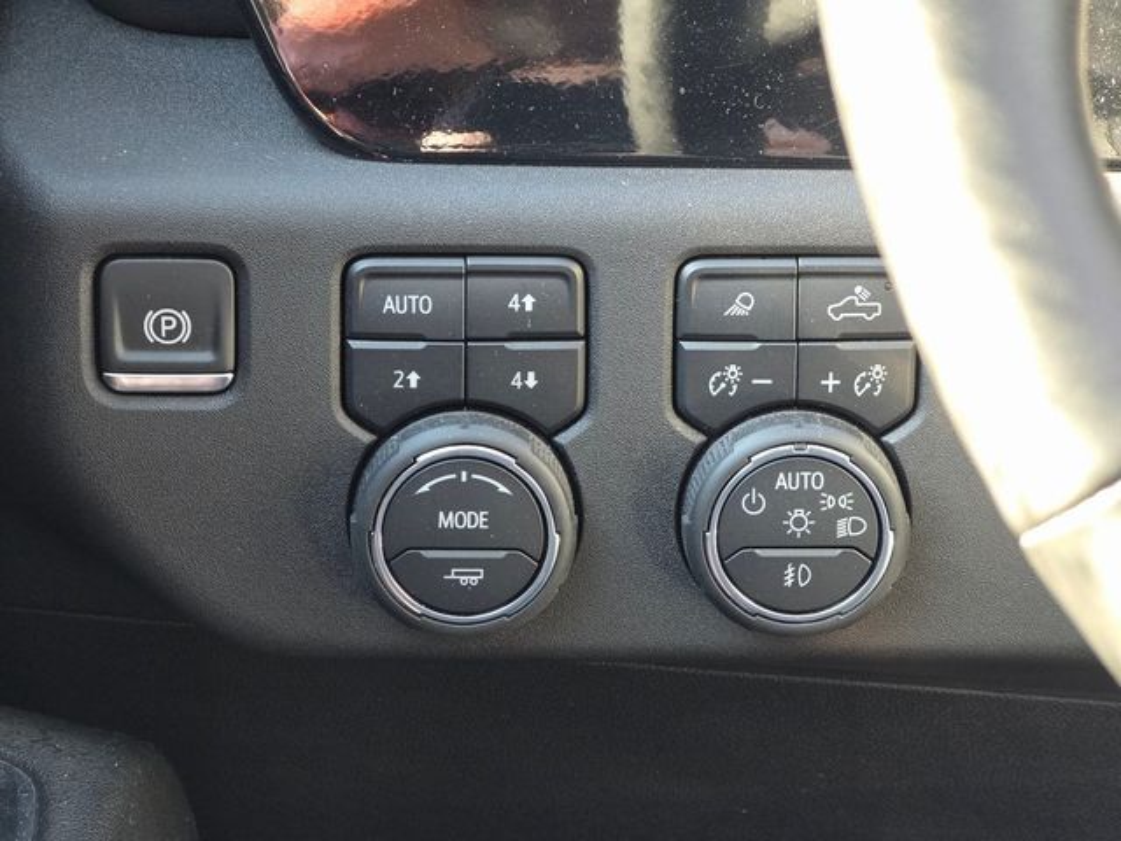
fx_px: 3724
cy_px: 420
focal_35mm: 115
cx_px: 560
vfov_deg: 12.9
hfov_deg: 17.1
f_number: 3.4
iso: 800
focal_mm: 18.6
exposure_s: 1/60
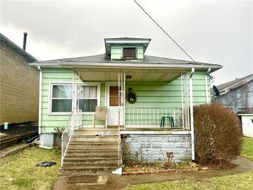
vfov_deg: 53.1
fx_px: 190
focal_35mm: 26
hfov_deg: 67.3
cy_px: 95
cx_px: 126
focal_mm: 5.7
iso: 40
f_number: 1.5
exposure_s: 1/206
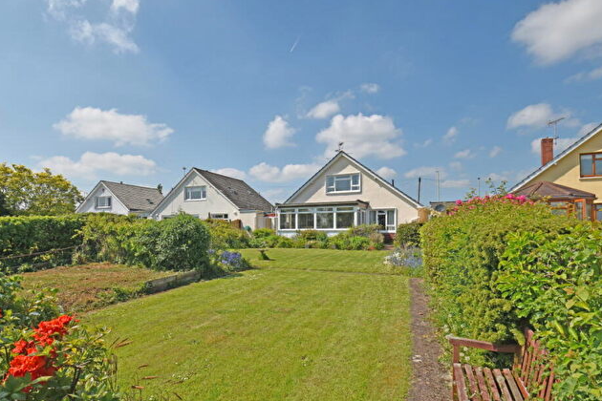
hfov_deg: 84.0
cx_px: 299
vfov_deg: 61.8
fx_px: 334
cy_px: 220
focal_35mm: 20
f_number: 9
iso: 100
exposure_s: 1/320
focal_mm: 12
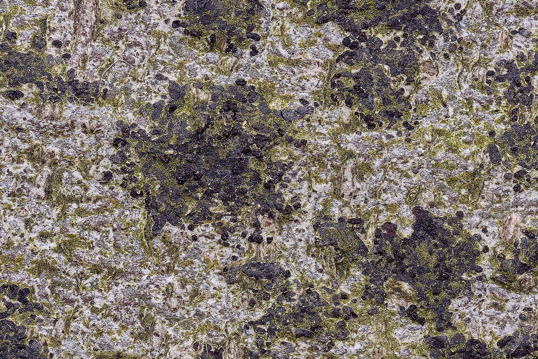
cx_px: 270
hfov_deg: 9.1
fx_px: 3377
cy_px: 180
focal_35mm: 226
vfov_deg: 6.1
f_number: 57
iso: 640
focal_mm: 147
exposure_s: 1/200
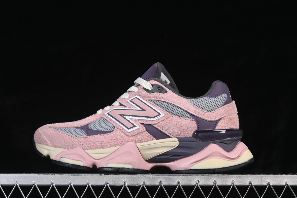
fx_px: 676
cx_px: 141
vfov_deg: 16.7
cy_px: 106
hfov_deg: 24.8
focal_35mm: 82
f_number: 8
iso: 160
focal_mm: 50
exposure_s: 1/80
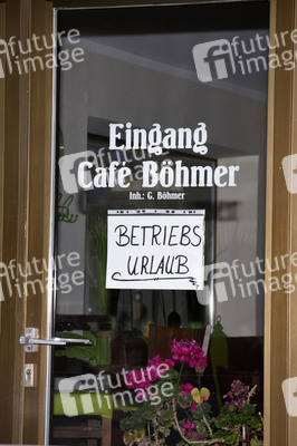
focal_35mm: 120
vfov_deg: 17.1
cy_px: 223
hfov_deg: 11.4
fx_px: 1487
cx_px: 148
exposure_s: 1/160
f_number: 11
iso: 320
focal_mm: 120
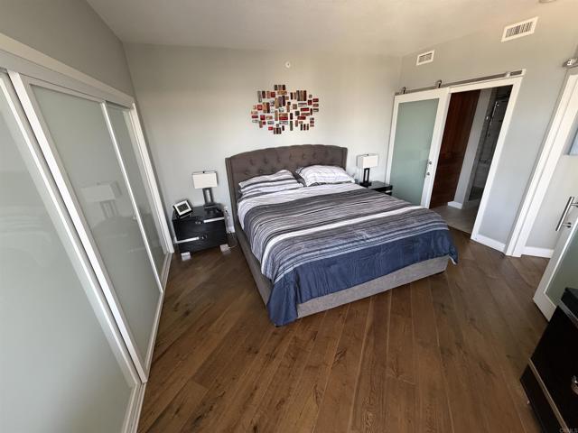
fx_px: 234
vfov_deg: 85.7
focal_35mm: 14
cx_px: 289
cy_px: 216
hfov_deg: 102.1
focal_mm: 2.22
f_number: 2.2
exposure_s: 1/60
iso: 320
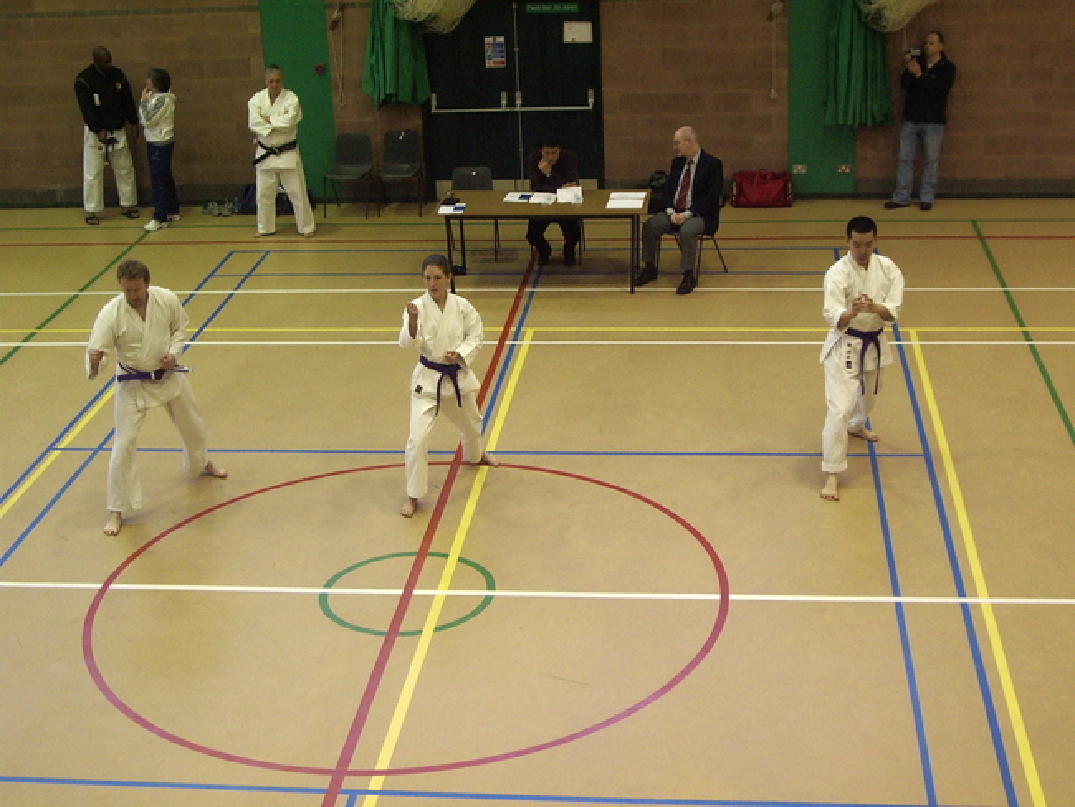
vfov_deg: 27.1
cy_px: 404
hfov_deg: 35.5
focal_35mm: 54
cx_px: 538
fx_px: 1678
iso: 200
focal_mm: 8.2
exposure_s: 1/25
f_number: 3.1
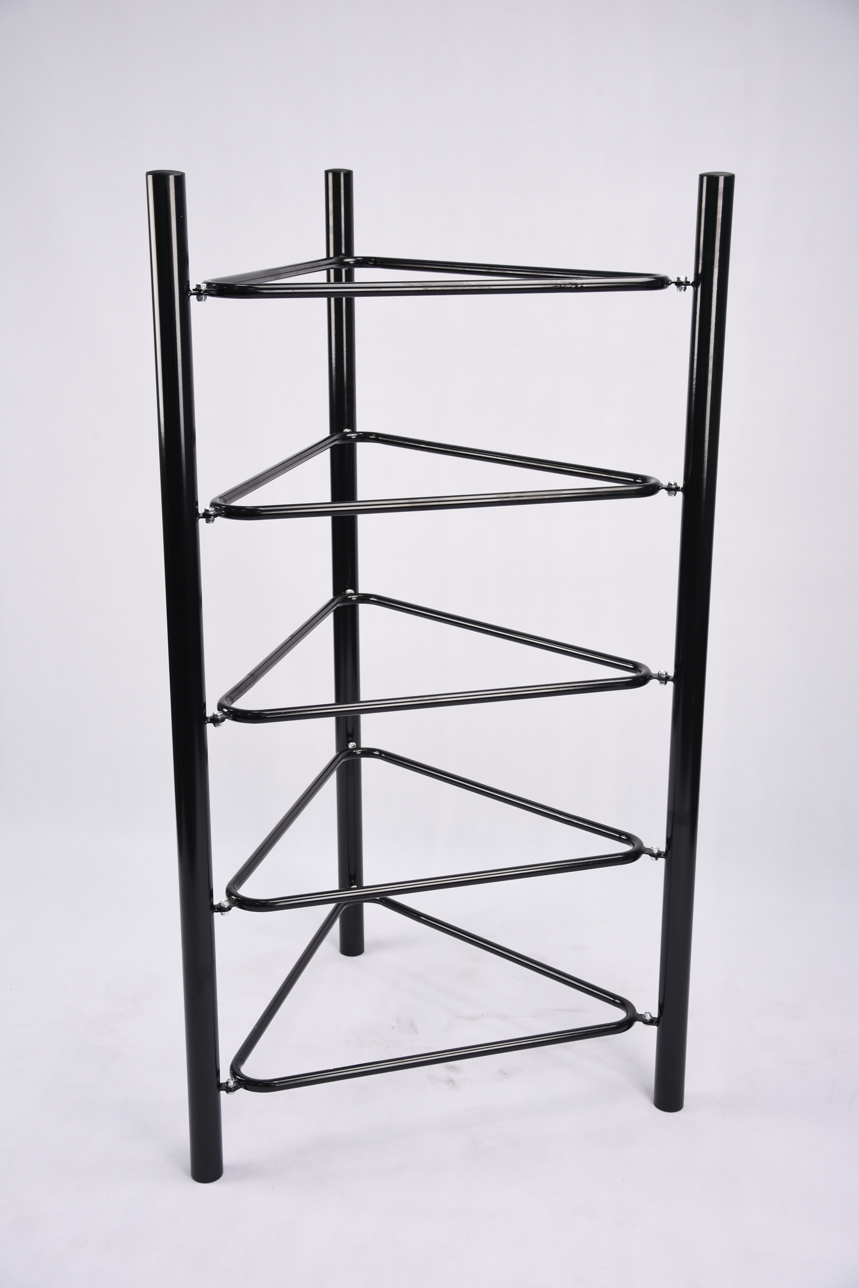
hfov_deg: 29.9
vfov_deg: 43.6
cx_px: 430
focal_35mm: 45
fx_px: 1610
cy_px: 644
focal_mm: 30
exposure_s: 1/30
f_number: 4.2
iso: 100
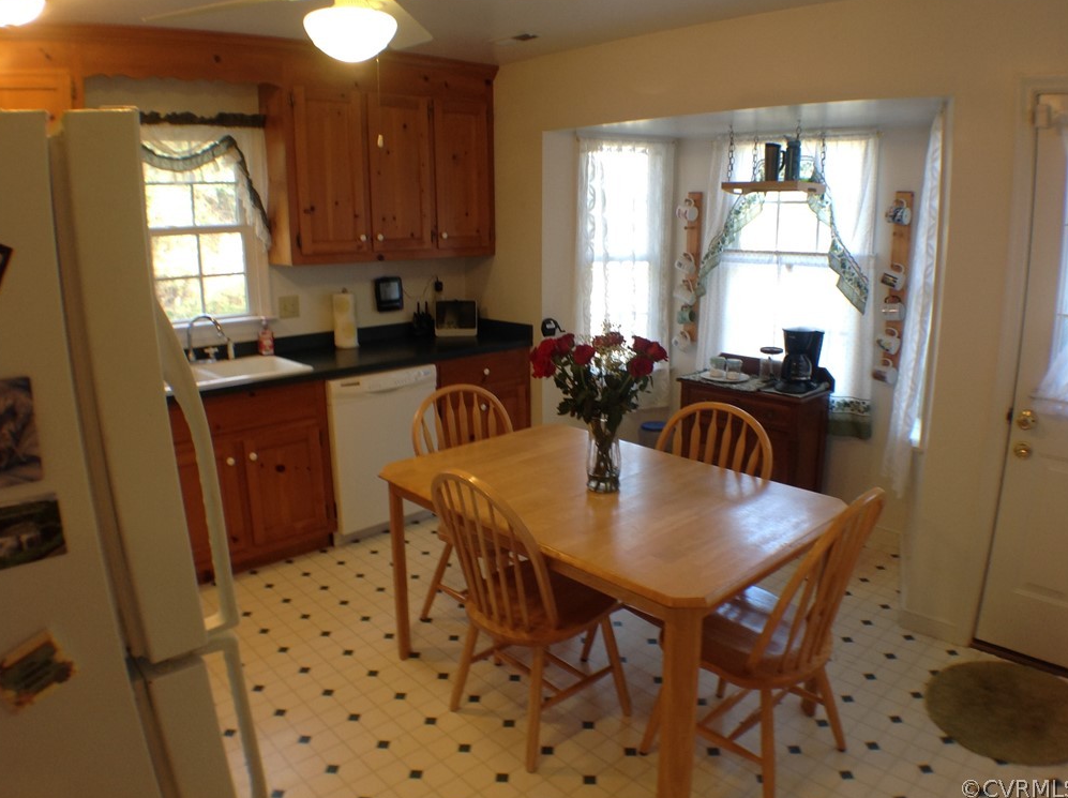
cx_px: 535
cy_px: 396
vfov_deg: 39.6
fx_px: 1109
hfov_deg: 51.4
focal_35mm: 36
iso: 50
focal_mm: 4.28
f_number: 2.4
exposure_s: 1/20
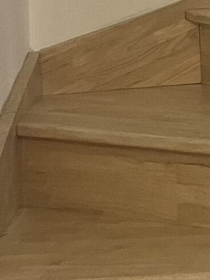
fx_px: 1109
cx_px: 502
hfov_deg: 9.6
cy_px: -134
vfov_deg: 13.6
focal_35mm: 137
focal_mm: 5.1
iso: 320
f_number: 1.6
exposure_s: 1/60
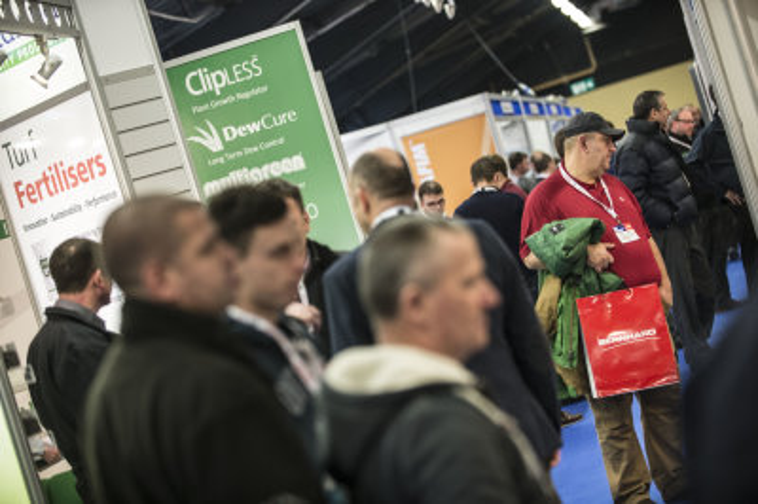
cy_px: 252
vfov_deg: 13.0
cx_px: 379
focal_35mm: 105
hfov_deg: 19.5
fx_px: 2209
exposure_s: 1/125
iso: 1600
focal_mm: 105
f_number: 2.8
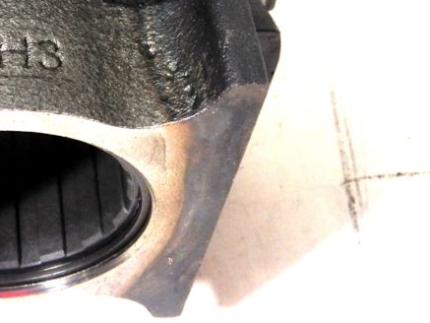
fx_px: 1019
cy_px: -25
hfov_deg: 22.9
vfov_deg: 17.4
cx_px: 1
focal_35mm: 82
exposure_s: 1/80
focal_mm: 4.9
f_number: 2.8
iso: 125
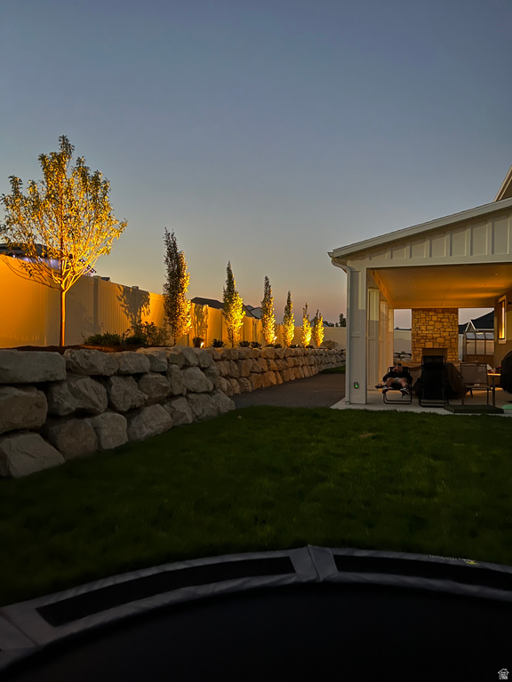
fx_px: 513
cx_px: 256
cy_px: 341
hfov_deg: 53.1
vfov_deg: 67.3
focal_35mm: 26
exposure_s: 1/9
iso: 1000
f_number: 1.5
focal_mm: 5.7
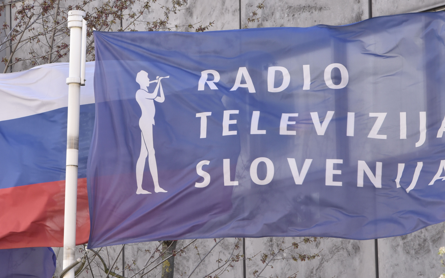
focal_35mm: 332
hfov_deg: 6.3
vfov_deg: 4.0
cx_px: 180
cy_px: 115
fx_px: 4026
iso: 1000
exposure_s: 1/250
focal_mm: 200
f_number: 13
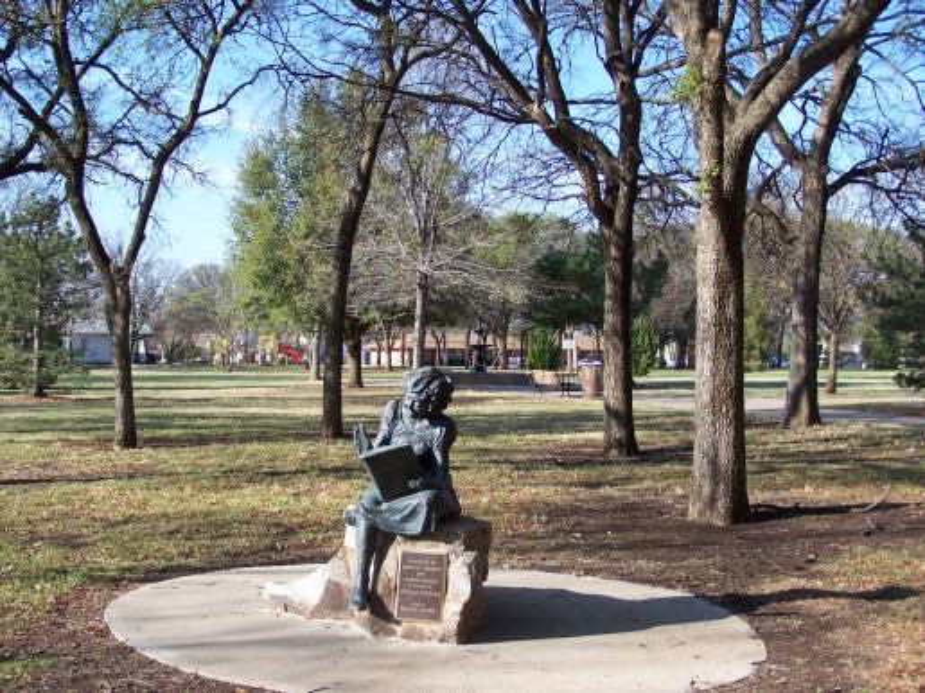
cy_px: 346
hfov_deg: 37.5
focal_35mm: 51
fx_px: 1362
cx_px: 462
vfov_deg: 28.5
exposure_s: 1/500
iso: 80
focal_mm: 8.5
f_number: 3
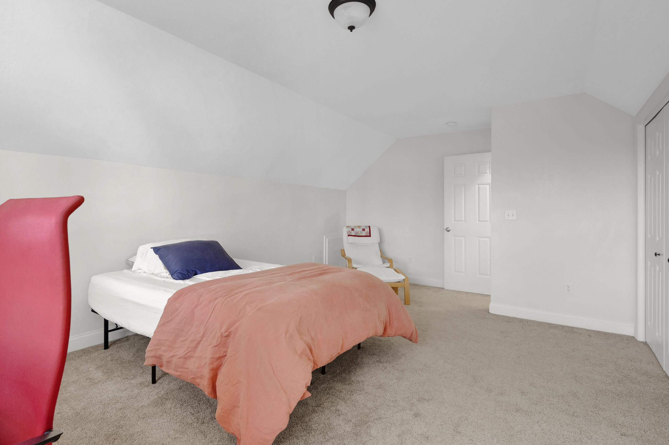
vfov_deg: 67.3
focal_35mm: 18
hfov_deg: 89.8
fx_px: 334
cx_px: 301
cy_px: 225
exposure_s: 1/4
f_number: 7.1
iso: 250
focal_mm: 15
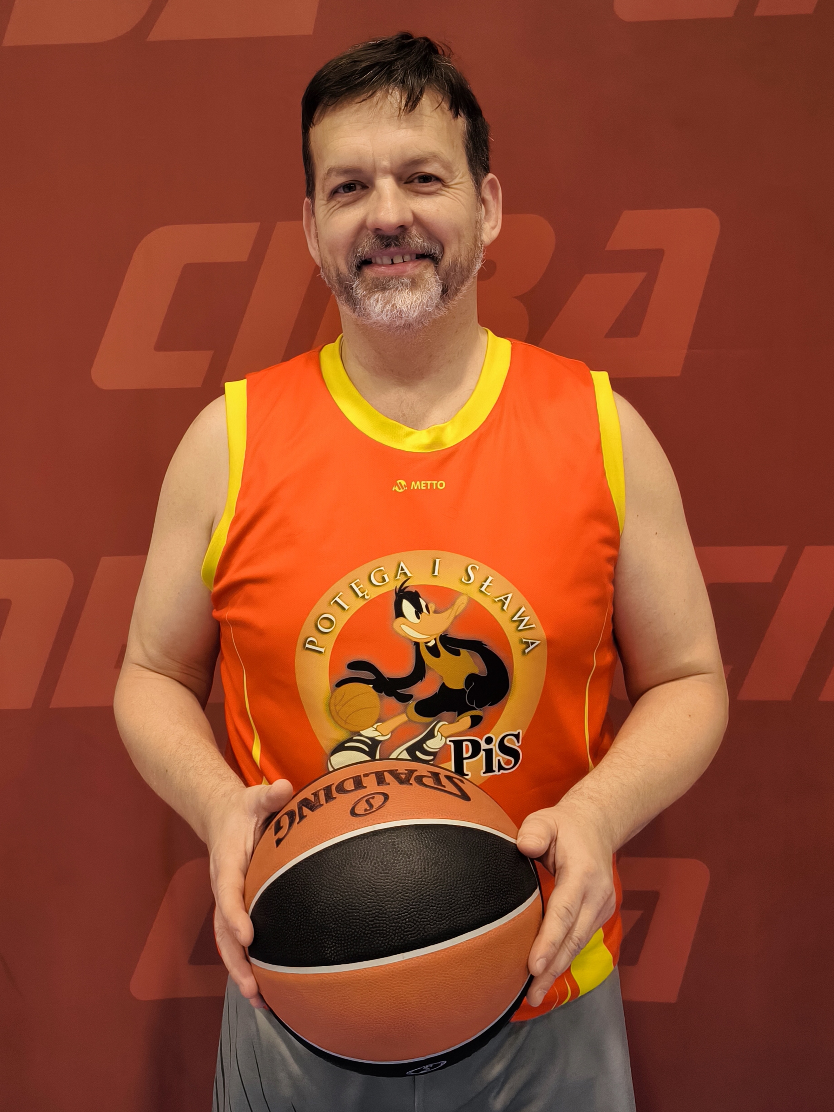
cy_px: 556
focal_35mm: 29
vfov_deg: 61.7
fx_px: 932
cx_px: 417
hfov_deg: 48.2
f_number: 1.9
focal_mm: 6.92
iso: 400
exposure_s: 1/118
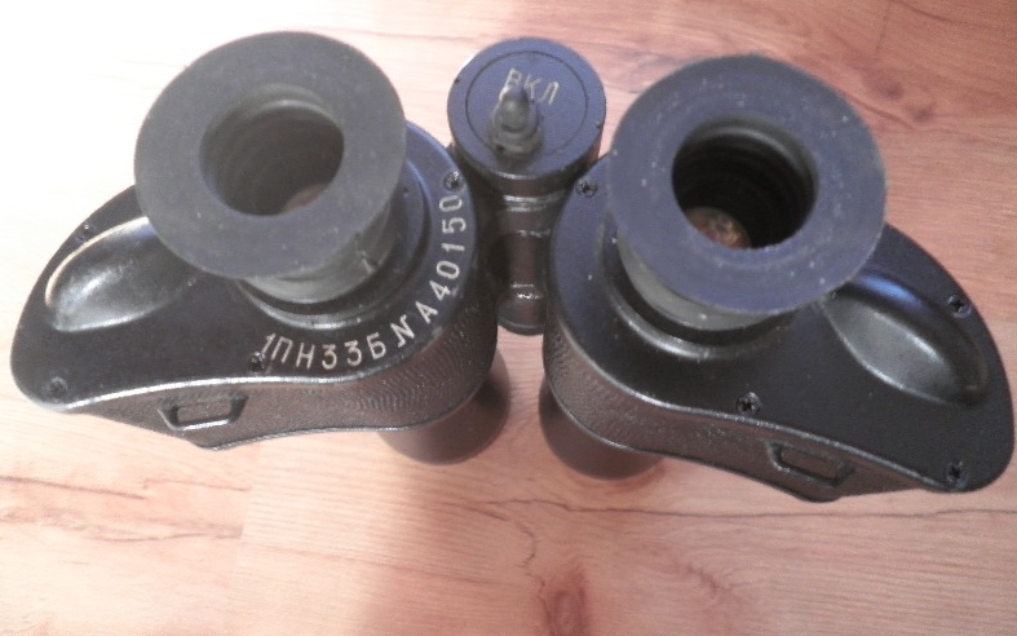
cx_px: 505
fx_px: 776
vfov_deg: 44.5
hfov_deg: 66.5
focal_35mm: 28
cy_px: 296
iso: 200
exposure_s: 1/8
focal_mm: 4.7
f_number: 2.6
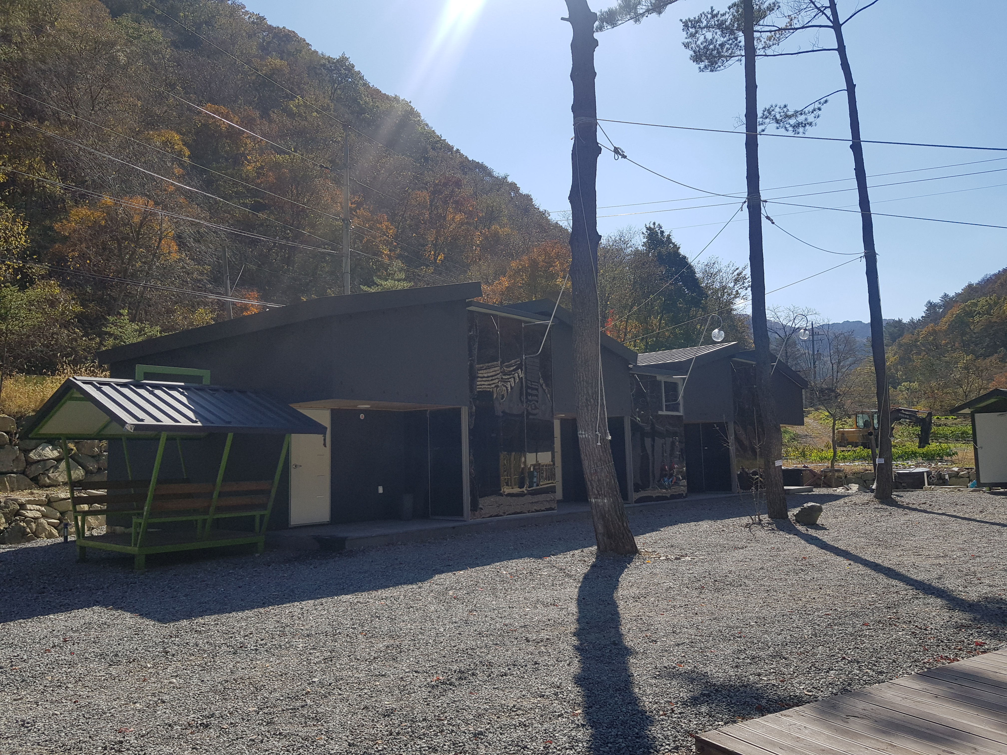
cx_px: 504
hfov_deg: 67.3
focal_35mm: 26
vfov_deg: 53.1
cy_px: 378
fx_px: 756
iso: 40
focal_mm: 4.2
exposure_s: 1/2832
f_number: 1.7
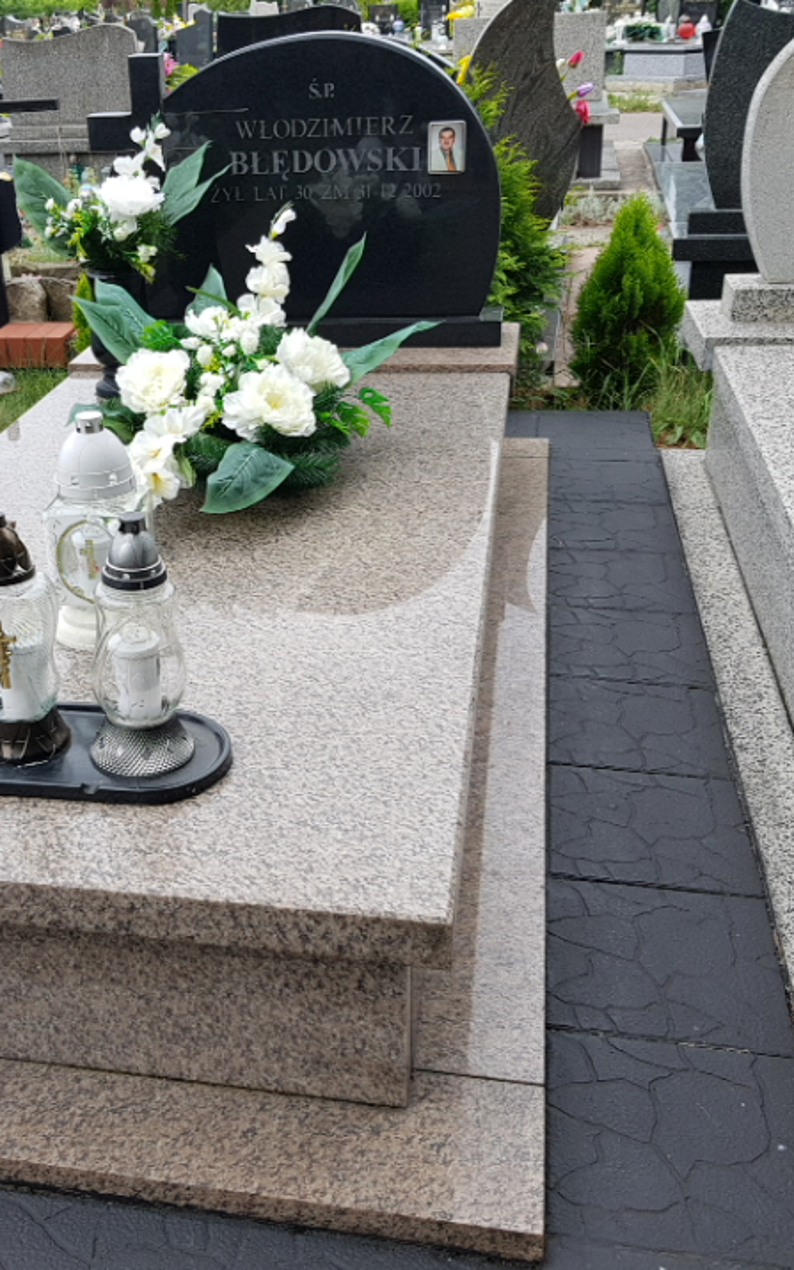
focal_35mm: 37
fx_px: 1281
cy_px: 638
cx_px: 220
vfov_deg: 52.7
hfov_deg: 33.9
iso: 40
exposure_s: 1/311
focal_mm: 4.2
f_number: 1.7
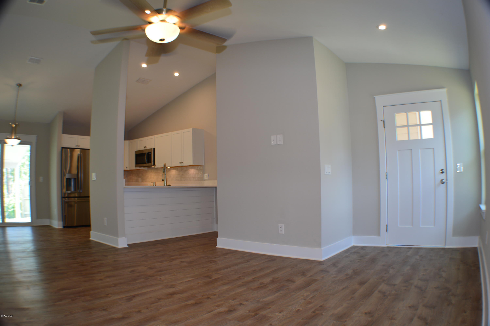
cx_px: 245
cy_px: 163
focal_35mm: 33
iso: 100
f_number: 4
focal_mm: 22
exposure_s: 1/25
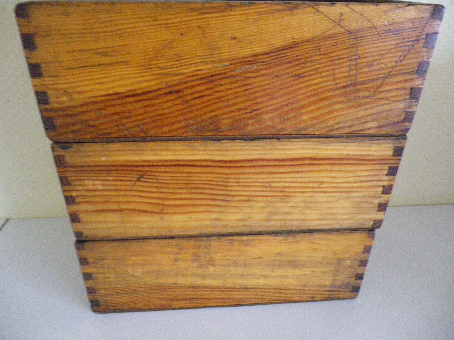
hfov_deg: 63.4
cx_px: 227
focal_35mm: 28
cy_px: 170
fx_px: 367
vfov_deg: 49.7
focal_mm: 4.9
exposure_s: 1/6
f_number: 2.6
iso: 800
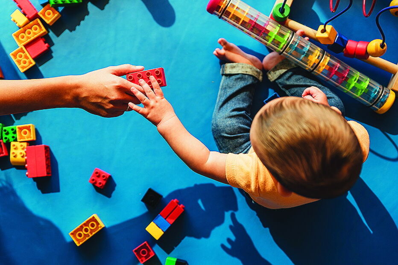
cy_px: 132
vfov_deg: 27.0
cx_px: 199
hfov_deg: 39.6
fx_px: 553
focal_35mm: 50
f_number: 3.2
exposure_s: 1/320
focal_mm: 50
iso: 320
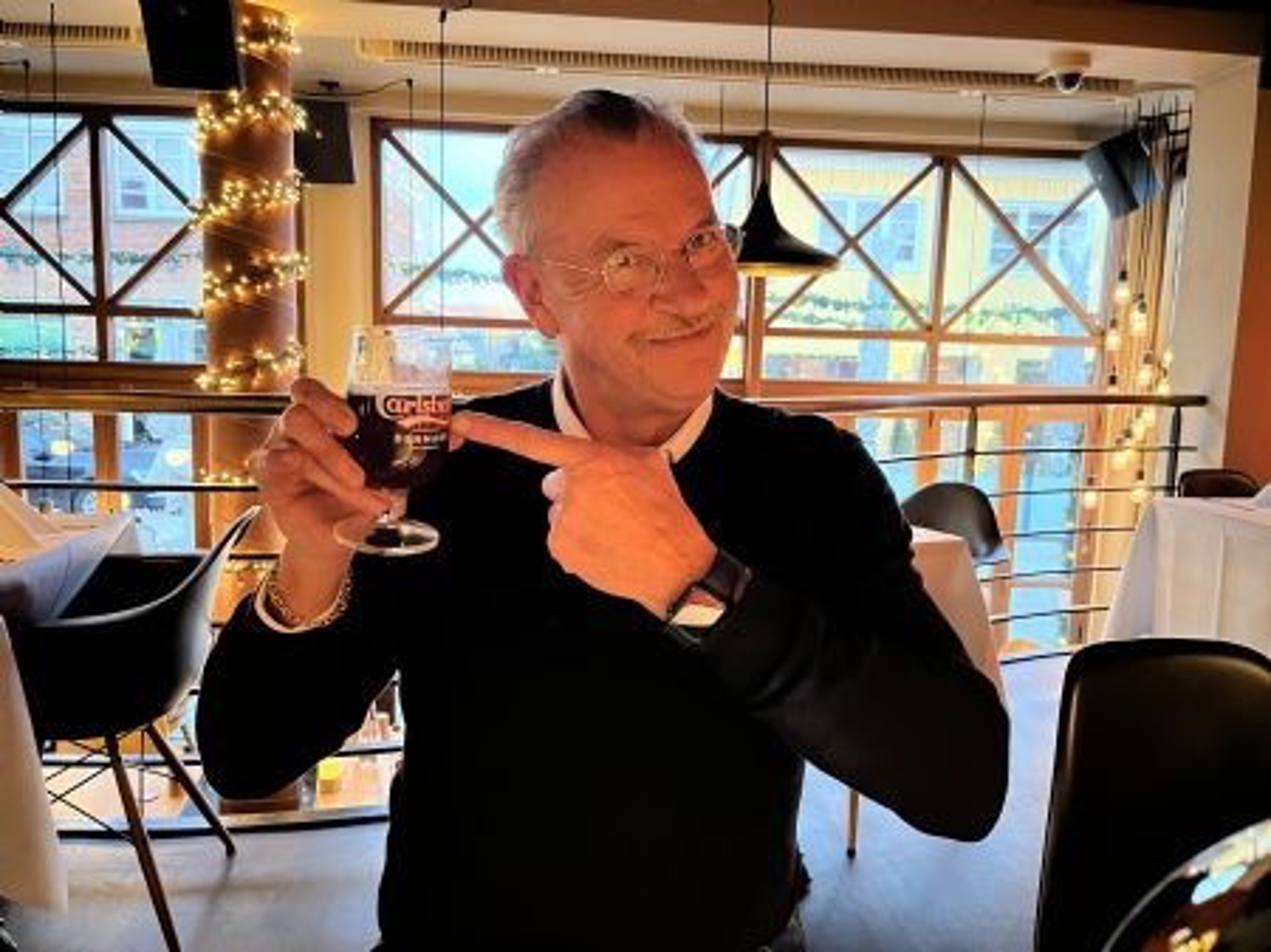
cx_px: 636
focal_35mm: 26
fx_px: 954
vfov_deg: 53.0
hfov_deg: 67.3
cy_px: 476
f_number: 1.6
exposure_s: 1/33
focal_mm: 5.1
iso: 500
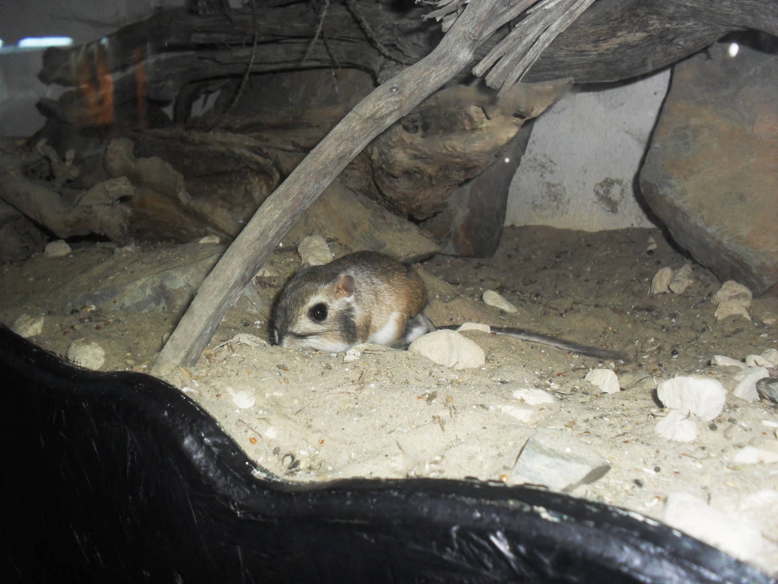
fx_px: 787
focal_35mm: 35
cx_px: 389
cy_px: 292
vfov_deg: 40.7
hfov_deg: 52.6
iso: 200
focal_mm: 6.3
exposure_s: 1/45
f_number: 3.2
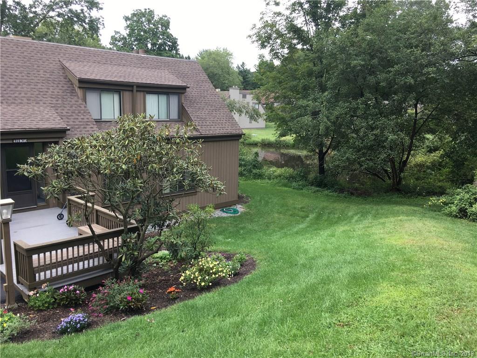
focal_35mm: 29
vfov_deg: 48.2
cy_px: 179
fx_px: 400
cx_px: 238
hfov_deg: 61.7
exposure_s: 1/123
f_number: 2.2
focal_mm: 4.15
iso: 25
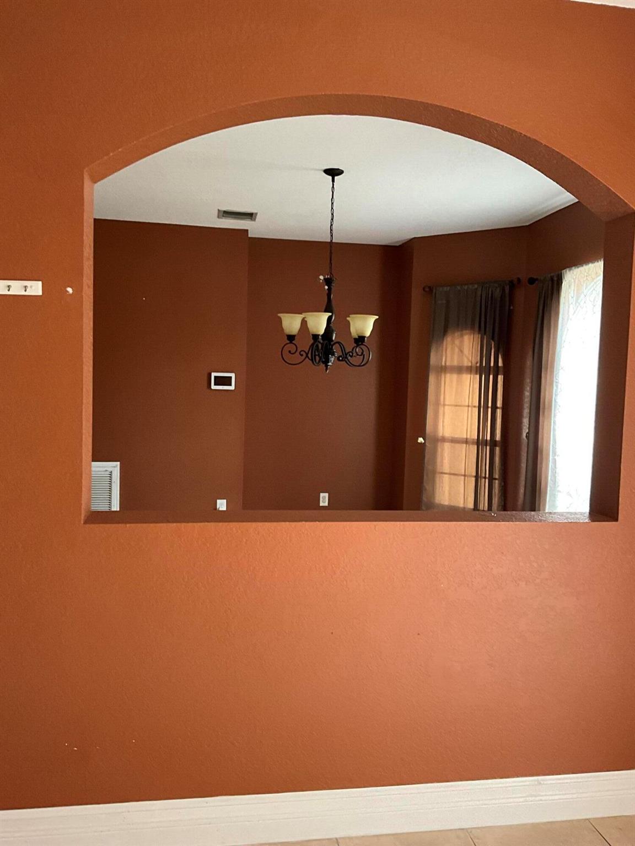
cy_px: 423
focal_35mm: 29
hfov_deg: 48.2
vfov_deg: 61.7
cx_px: 318
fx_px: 709
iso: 160
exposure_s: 1/60
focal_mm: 3
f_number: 1.8
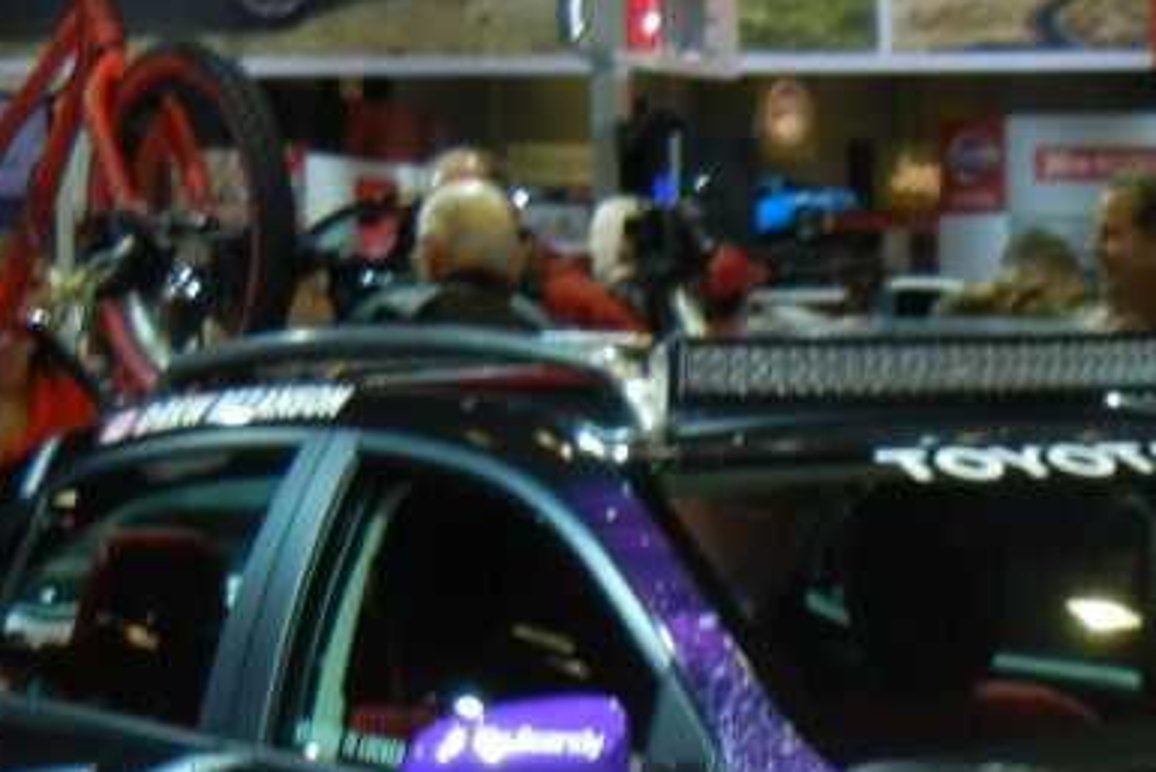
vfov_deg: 6.4
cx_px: 1228
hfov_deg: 9.6
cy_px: 667
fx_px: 6842
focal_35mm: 213
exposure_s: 1/60.5
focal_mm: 13.9
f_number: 4.3
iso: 160
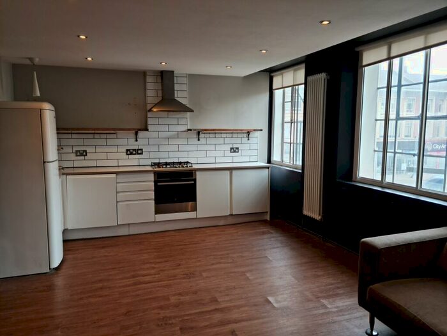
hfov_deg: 65.3
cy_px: 168
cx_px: 224
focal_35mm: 27
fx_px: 349
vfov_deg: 51.4
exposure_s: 1/50
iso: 80
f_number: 2
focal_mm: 5.9
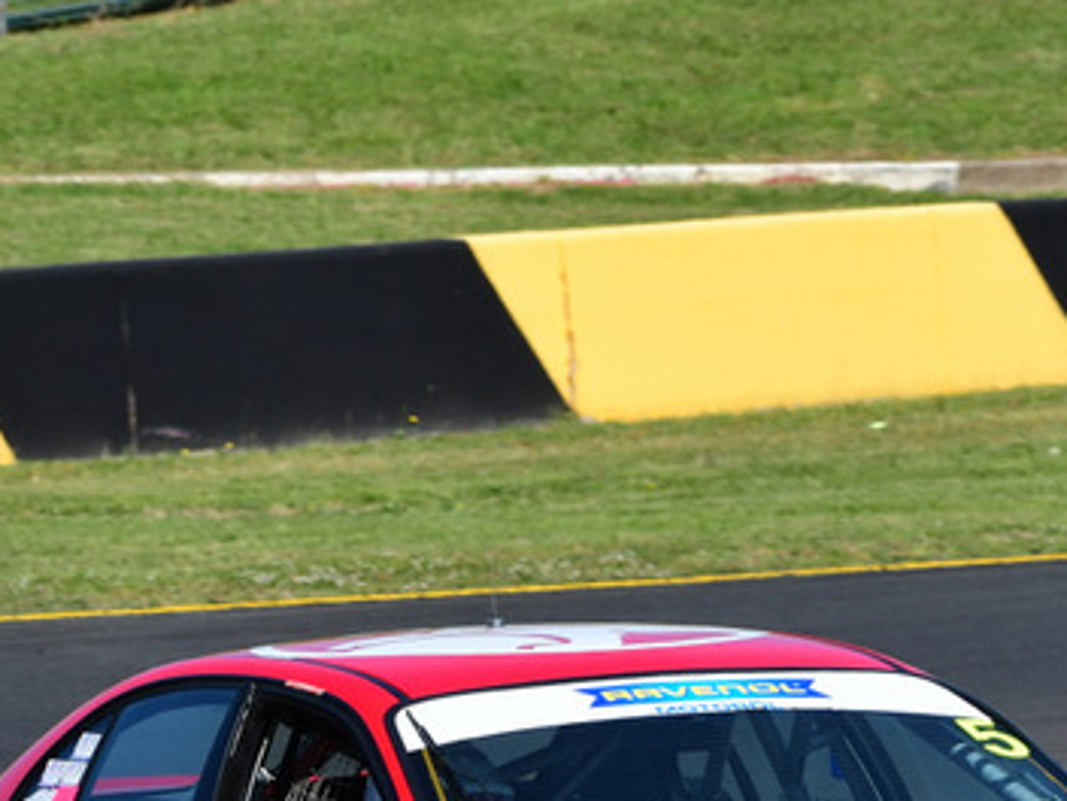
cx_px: 912
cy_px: 801
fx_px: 20220
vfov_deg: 2.3
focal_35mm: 656
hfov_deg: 3.0
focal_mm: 200
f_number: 11
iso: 400
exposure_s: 1/640
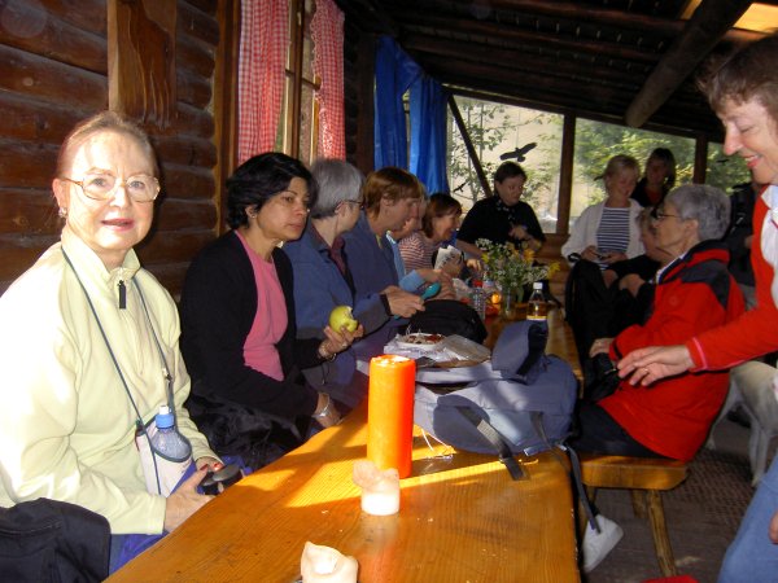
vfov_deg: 41.8
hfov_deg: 54.0
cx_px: 389
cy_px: 292
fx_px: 764
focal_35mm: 34
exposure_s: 1/60
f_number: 2.8
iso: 100
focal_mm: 5.6
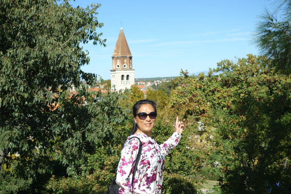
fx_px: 477
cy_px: 97
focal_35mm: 59
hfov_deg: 33.9
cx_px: 146
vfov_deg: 23.0
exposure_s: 1/800
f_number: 4.5
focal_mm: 21.77
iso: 125
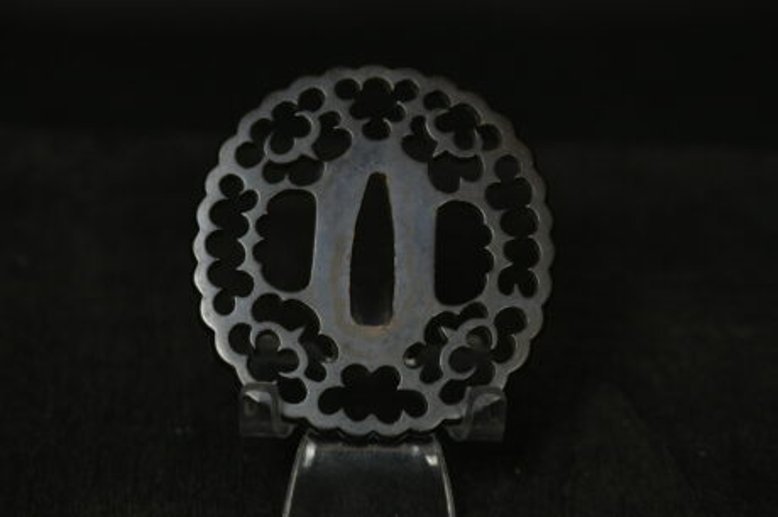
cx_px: 389
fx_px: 2267
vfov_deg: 13.0
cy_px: 258
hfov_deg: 19.5
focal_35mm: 105
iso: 3200
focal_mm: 105
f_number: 9
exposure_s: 1/125
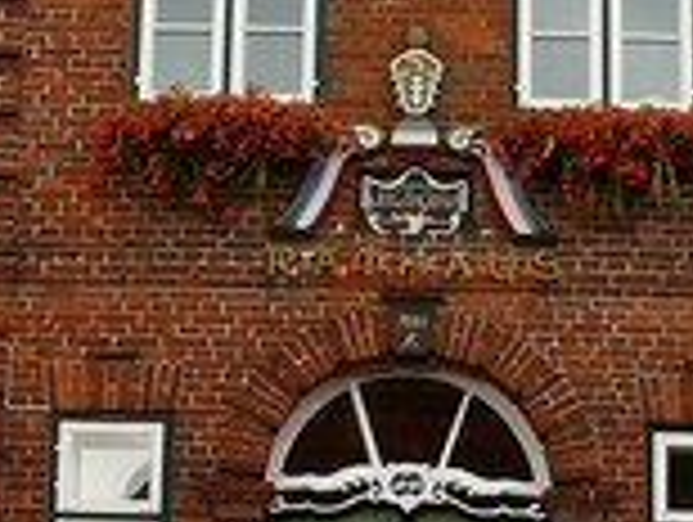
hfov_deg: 11.6
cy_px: 320
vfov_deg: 8.8
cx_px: 450
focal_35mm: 170
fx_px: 3409
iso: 100
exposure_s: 1/125
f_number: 2.8
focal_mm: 7.4
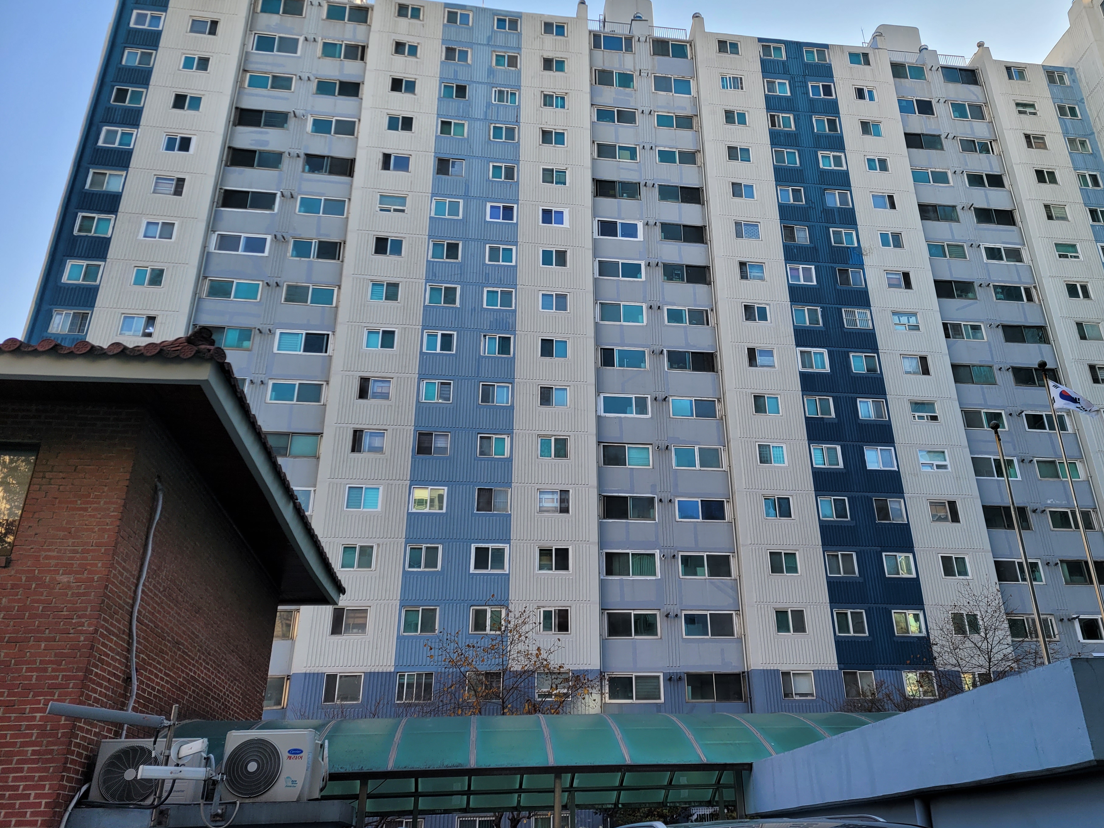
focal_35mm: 29
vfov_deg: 48.2
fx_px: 925
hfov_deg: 61.5
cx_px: 614
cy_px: 402
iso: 40
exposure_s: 1/603
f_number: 1.8
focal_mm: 5.4
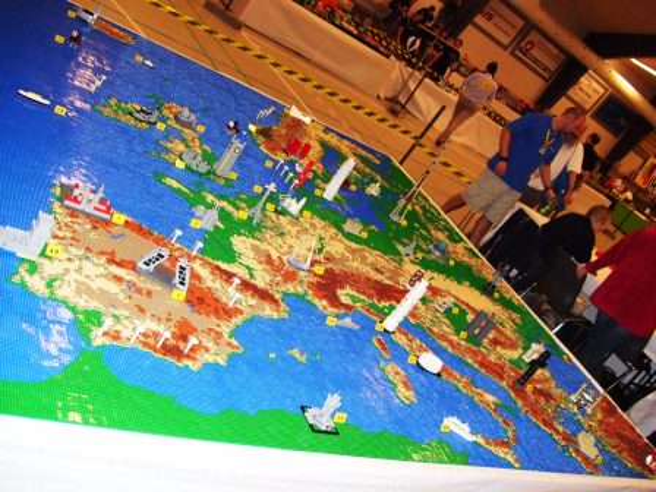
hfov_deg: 51.4
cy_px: 246
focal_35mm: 36
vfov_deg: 39.7
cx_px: 328
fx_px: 682
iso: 200
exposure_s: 1/60
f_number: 2.7
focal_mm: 6
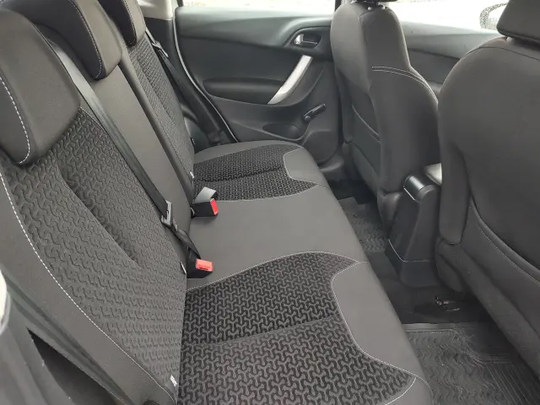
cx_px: 270
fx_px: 359
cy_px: 202
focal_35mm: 23
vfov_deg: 58.9
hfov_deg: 73.9
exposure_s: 1/25
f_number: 1.8
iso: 659
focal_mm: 5.56
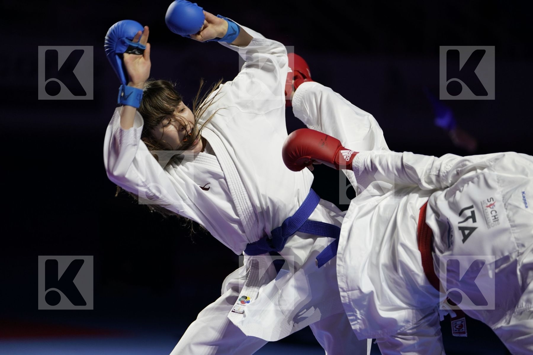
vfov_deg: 7.9
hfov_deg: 11.8
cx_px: 266
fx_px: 2576
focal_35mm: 174
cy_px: 178
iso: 1250
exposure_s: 1/1000
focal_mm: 174
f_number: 2.8
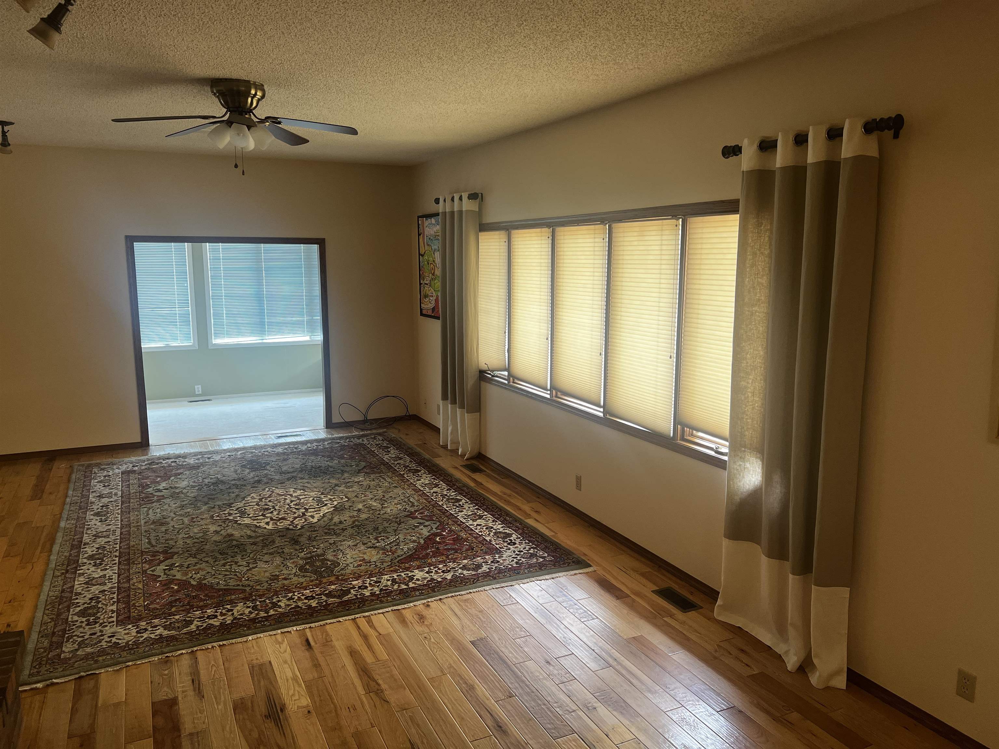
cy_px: 374
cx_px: 500
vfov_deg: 53.1
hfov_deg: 67.3
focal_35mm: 26
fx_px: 750
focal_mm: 5.7
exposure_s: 1/60
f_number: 1.5
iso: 80
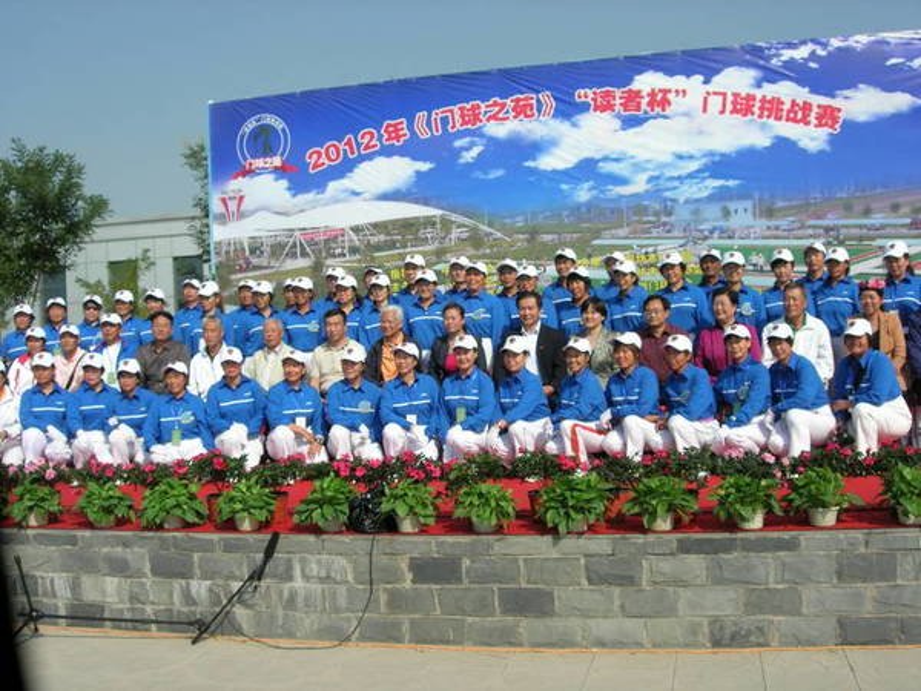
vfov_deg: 37.7
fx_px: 1011
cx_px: 460
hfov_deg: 49.0
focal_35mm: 38
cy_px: 346
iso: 64
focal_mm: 7.8
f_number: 4.8
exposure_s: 1/704
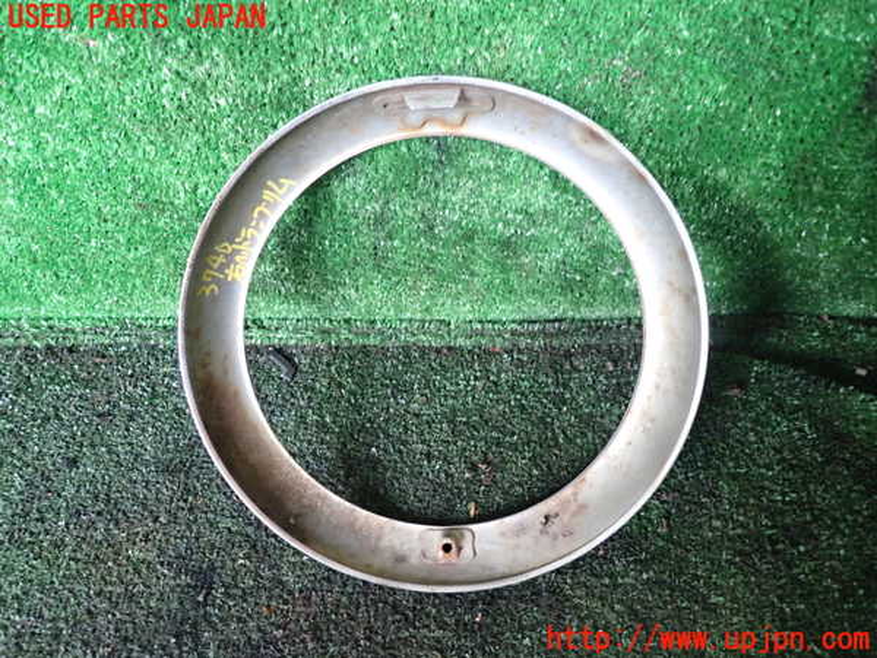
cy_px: 329
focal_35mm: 25
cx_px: 438
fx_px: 633
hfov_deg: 69.4
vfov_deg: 54.9
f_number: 2
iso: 800
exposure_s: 1/30
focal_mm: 4.5
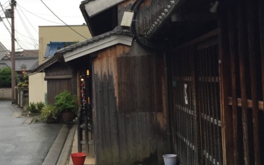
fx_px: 381
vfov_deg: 24.2
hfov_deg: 38.0
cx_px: 98
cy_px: 48
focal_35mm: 53
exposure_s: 1/40
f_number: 2.2
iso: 32
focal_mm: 4.15
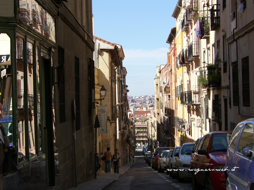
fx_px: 550
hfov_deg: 26.0
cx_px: 127
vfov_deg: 19.6
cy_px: 95
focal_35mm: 75
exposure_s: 1/320
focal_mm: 19.4
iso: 50
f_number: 5
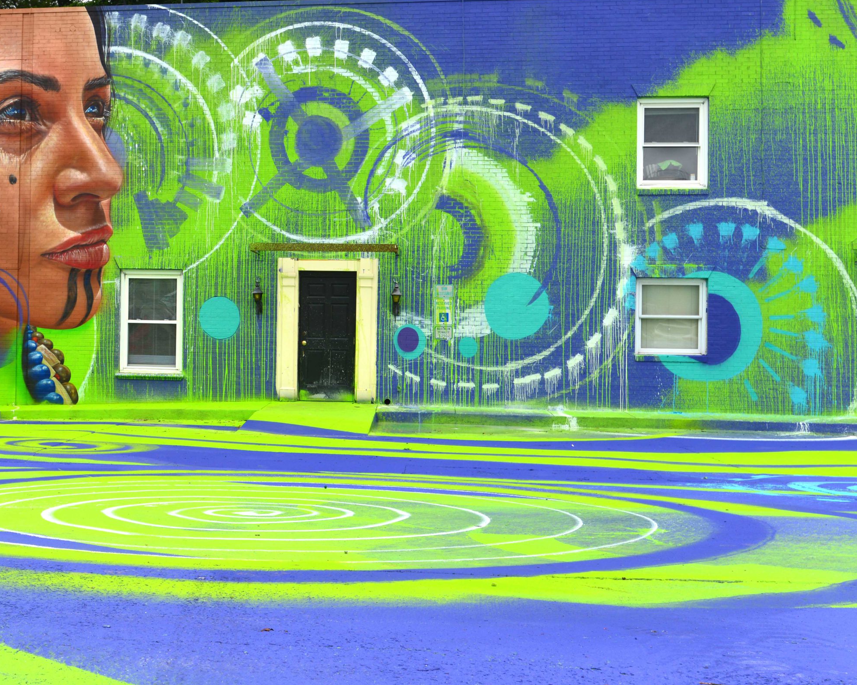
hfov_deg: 36.4
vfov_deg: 30.2
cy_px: 306
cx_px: 206
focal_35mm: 50
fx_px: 1268
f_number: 9
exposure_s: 1/160
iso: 250
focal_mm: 35
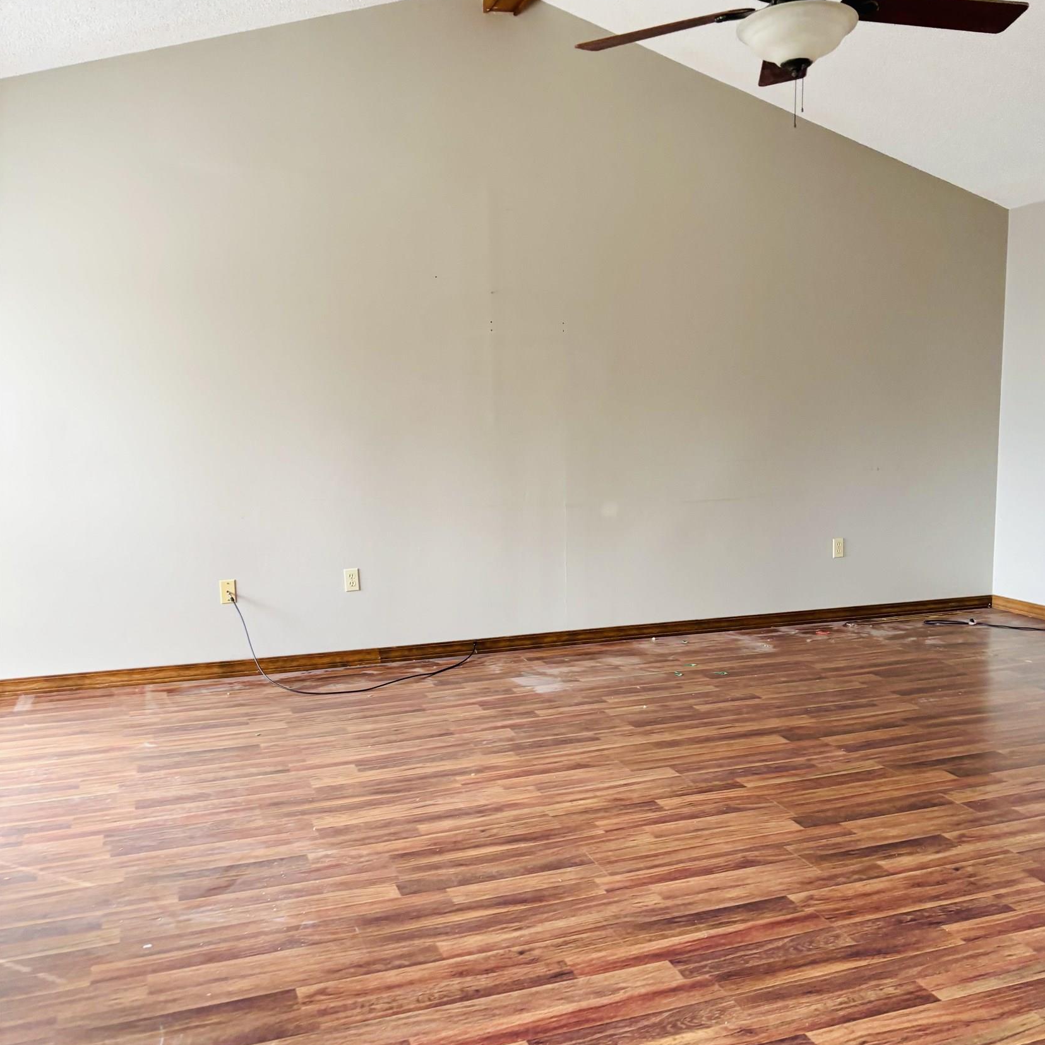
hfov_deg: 51.1
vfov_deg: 51.1
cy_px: 547
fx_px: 1093
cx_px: 543
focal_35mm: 32
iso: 125
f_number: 1.6
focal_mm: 5.96
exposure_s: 1/81
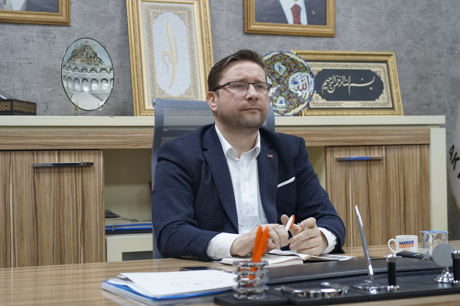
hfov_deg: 29.9
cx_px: 230
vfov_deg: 20.2
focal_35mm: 68
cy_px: 153
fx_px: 862
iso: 1600
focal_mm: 45
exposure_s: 1/160
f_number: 4
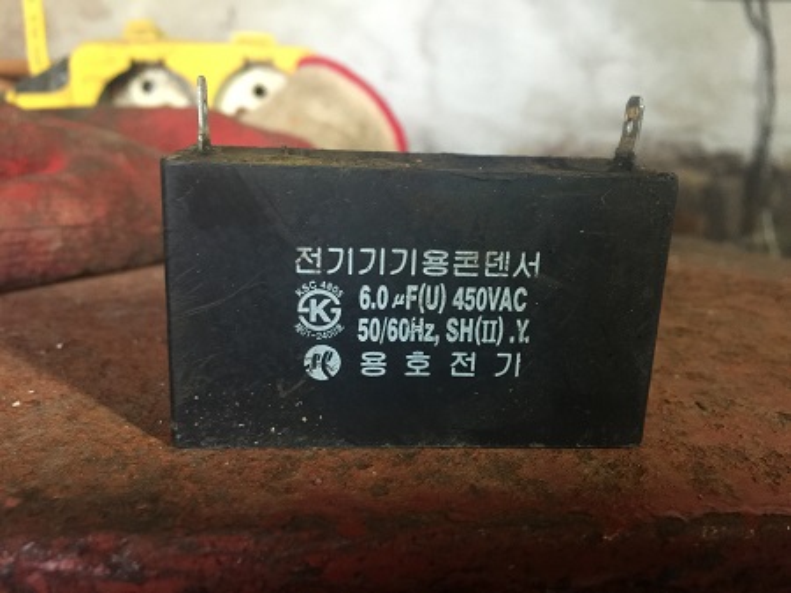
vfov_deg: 48.2
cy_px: 296
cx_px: 396
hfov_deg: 61.7
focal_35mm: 29
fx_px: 662
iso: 100
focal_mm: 4.15
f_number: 2.2
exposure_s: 1/15
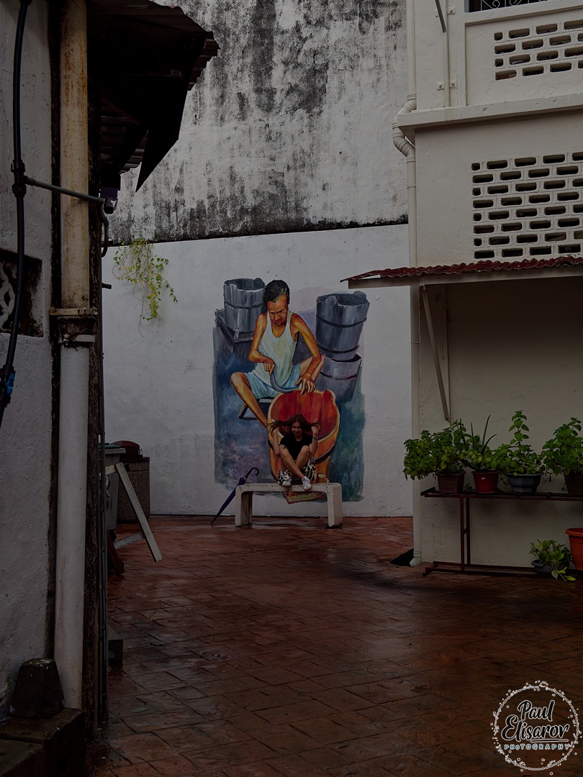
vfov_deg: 41.2
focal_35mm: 46
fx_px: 1033
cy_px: 388
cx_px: 292
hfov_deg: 31.5
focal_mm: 23
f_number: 4
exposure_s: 1/800
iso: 200
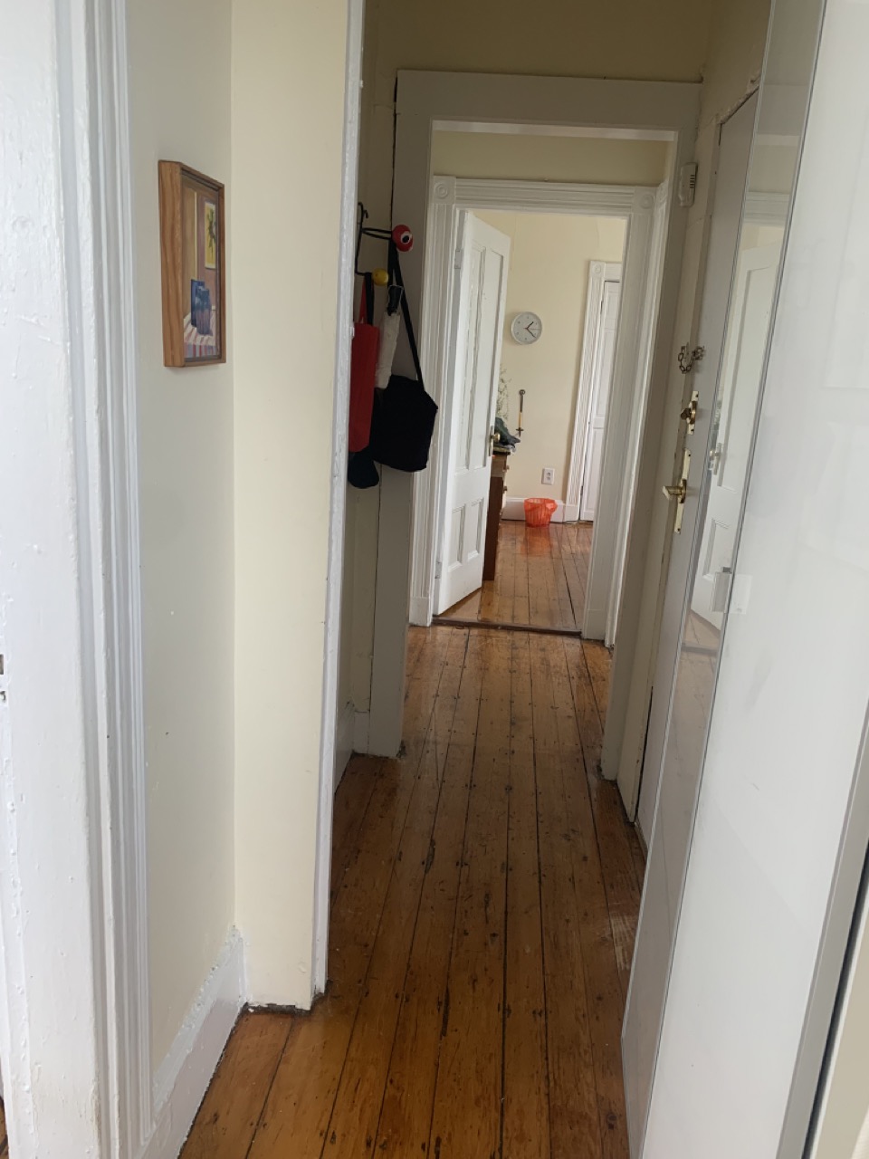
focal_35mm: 26
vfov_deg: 67.3
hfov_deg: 53.1
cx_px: 434
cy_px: 580
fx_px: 870
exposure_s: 1/109
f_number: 1.8
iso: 100
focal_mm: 4.25
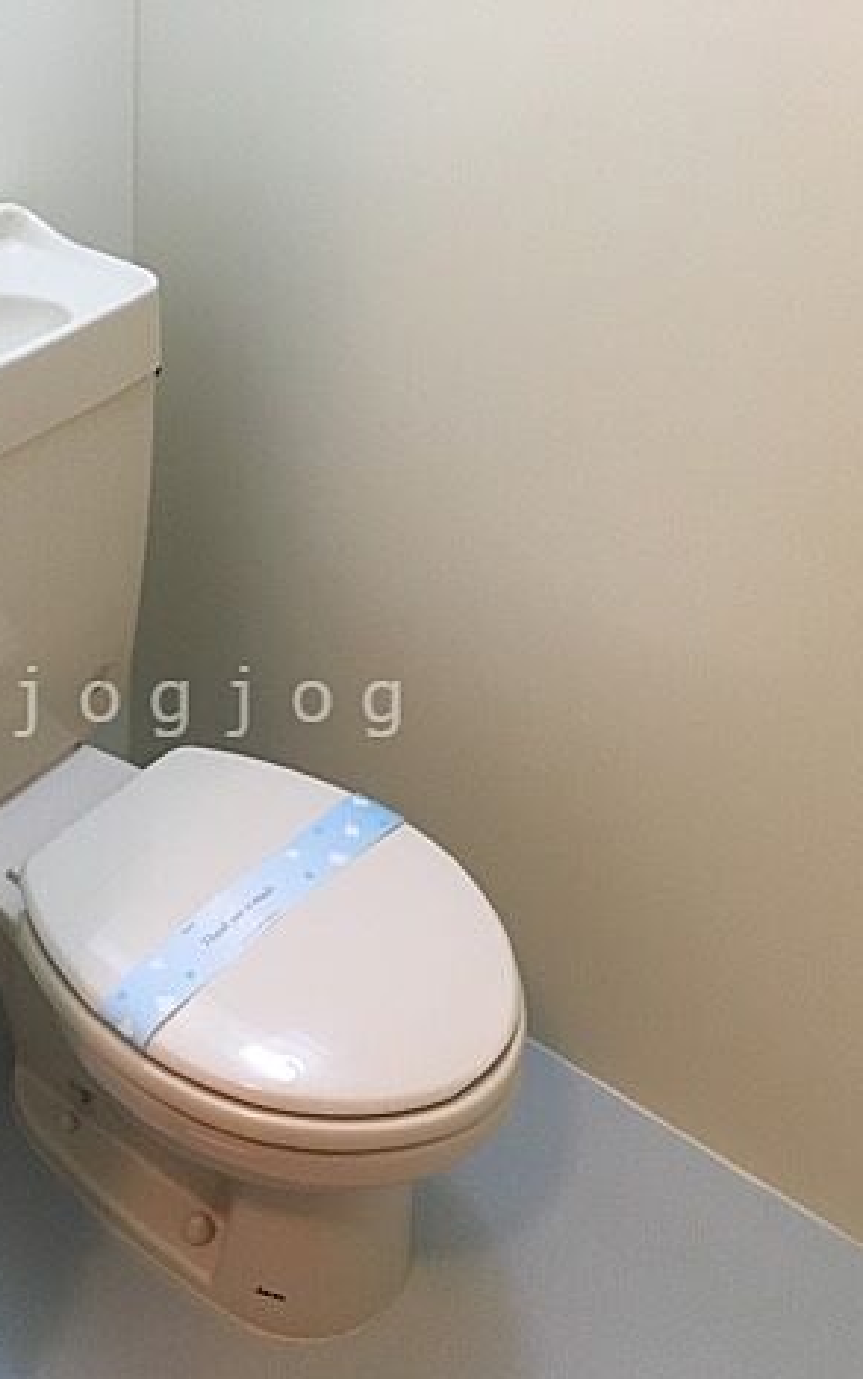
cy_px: 701
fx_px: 1579
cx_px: 215
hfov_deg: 30.1
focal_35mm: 42
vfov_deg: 47.2
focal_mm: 4.15
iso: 200
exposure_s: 1/15
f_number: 2.2
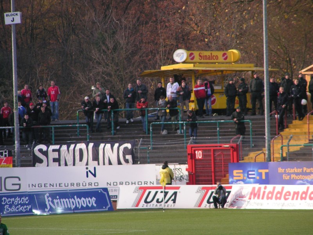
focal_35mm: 380
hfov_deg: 5.2
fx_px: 3436
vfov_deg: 3.9
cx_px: 156
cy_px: 118
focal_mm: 58
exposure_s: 1/500
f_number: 3.5
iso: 80
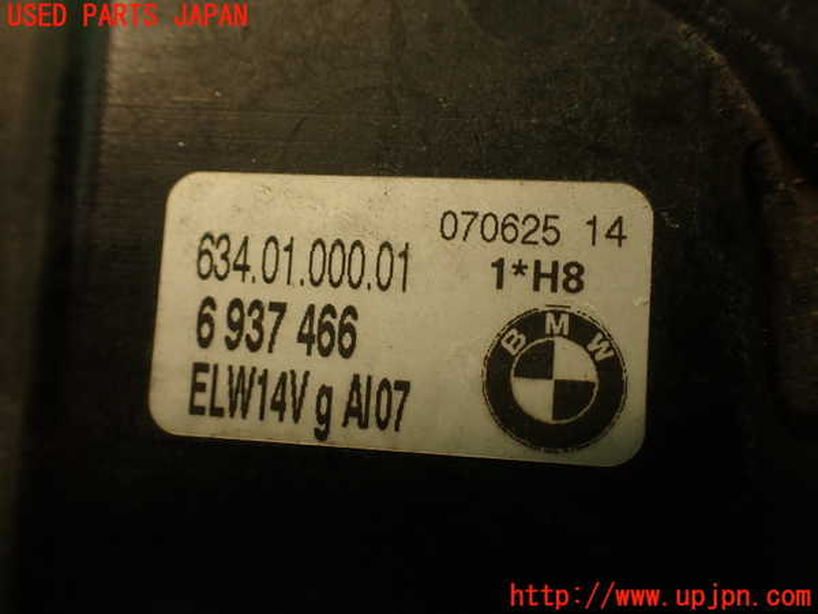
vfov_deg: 44.2
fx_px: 756
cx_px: 409
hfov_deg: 56.8
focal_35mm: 32
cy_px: 307
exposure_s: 1/50
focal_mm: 5.79
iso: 200
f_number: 2.4
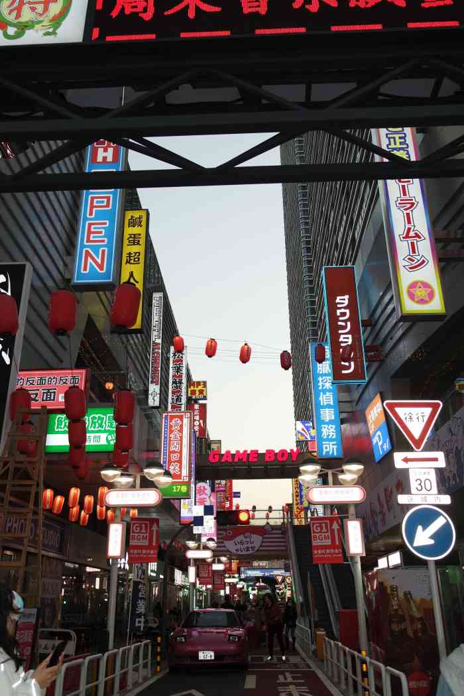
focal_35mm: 30
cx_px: 232
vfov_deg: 61.9
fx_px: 580
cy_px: 348
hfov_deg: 43.6
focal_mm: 20
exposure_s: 1/80
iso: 200
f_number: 3.5
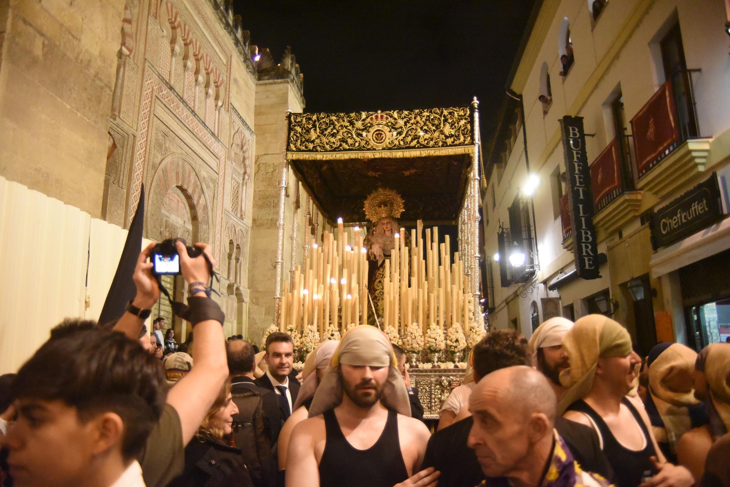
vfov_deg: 45.0
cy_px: 244
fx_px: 588
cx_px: 365
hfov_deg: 63.6
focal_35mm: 29
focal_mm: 29
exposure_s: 1/200
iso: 12800
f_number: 4.5
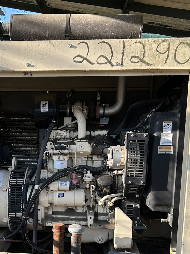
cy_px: 179
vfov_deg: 39.0
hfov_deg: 29.7
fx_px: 351
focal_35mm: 48
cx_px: 41
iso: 50
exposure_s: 1/687
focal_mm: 5.7
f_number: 1.5
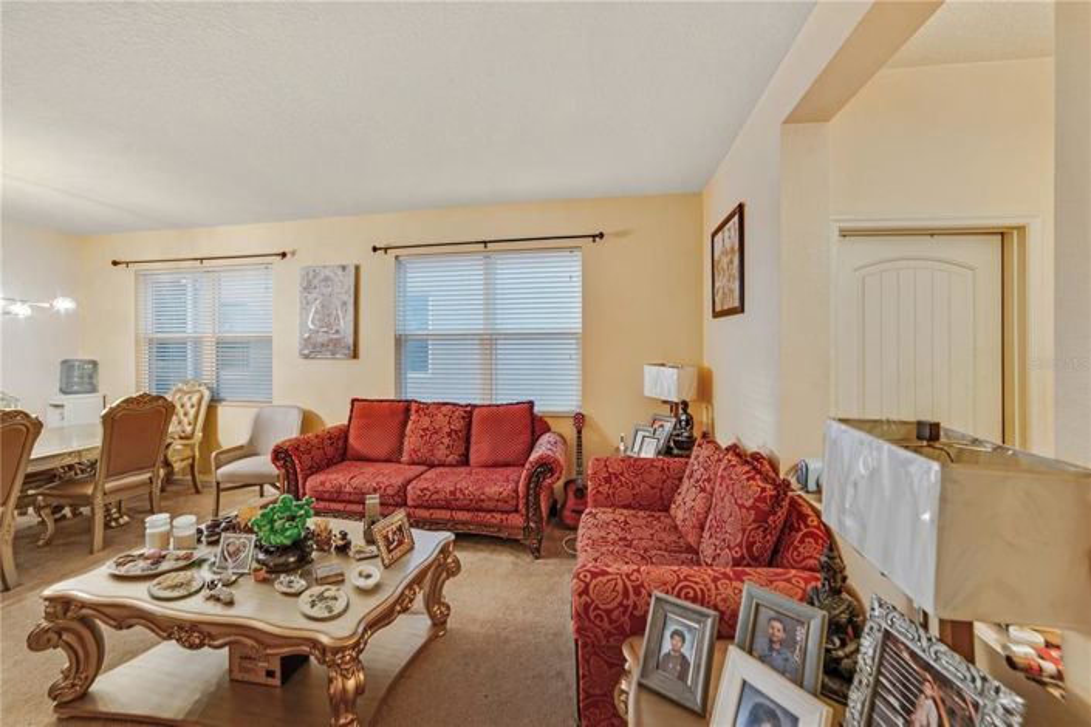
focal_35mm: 14
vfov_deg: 81.2
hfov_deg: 104.3
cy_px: 364
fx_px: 424
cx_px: 546
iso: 160
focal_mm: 14
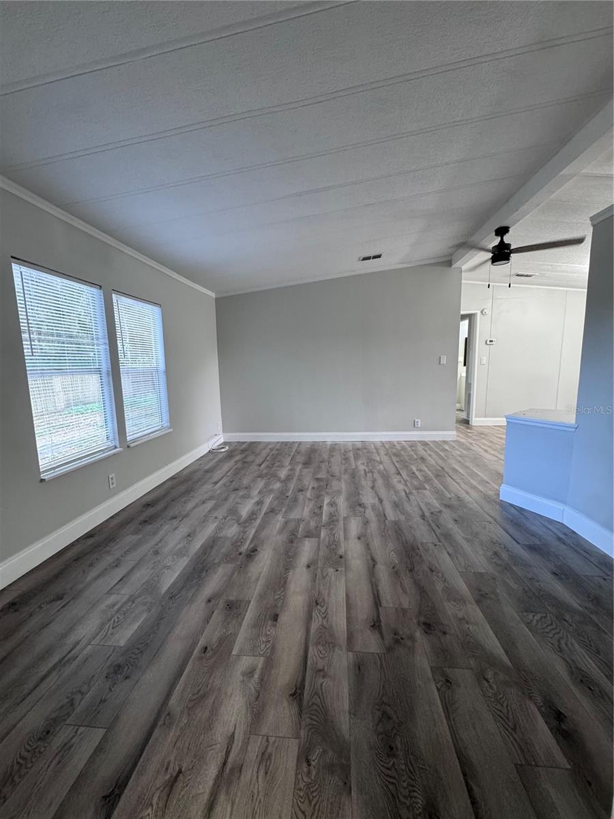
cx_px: 307
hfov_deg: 85.7
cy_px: 410
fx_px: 331
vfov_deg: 102.1
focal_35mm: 14
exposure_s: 1/60
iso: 250
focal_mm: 2.22
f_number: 2.2
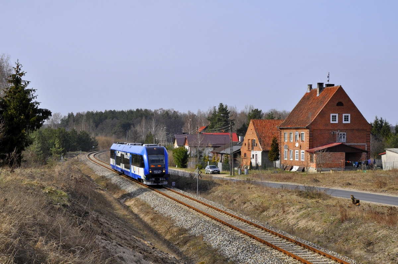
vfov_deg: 18.9
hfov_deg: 28.1
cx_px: 199
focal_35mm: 72
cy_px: 132
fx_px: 795
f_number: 10
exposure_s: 1/400
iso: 200
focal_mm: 48
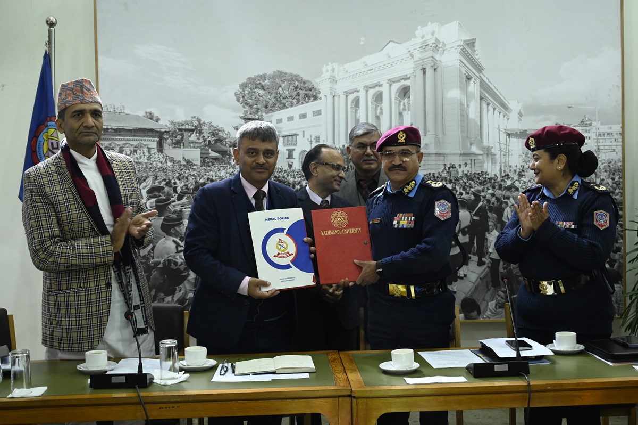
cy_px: 212
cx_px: 319
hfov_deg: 42.8
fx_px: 815
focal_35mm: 46
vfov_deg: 29.2
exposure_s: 1/100
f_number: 4.5
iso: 3200
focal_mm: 46
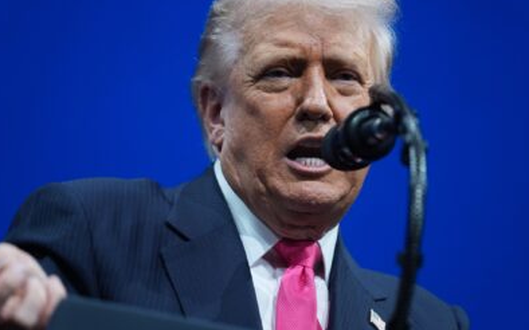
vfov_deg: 4.3
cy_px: 156
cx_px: 269
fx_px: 4382
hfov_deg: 6.9
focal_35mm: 304
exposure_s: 1/200
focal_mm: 280
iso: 800
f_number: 4
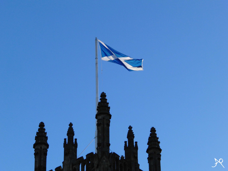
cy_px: 86
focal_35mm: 139
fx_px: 916
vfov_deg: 10.7
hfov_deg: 14.2
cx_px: 114
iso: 100
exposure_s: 1/250
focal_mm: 24.6
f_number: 7.5
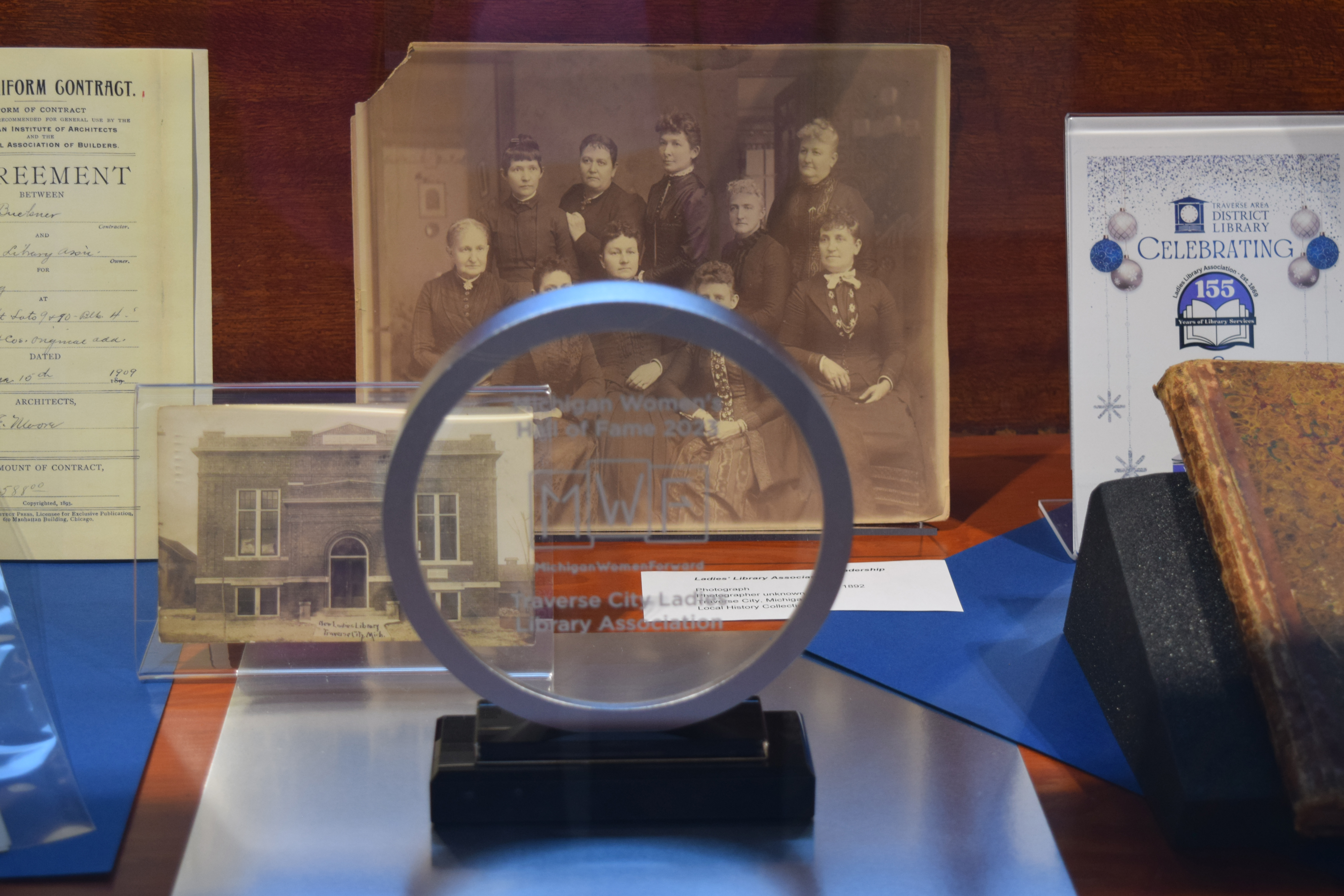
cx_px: 672
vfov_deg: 22.6
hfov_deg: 33.4
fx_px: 2240
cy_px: 448
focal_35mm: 60
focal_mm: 40
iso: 720
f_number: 4.8
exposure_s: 1/60
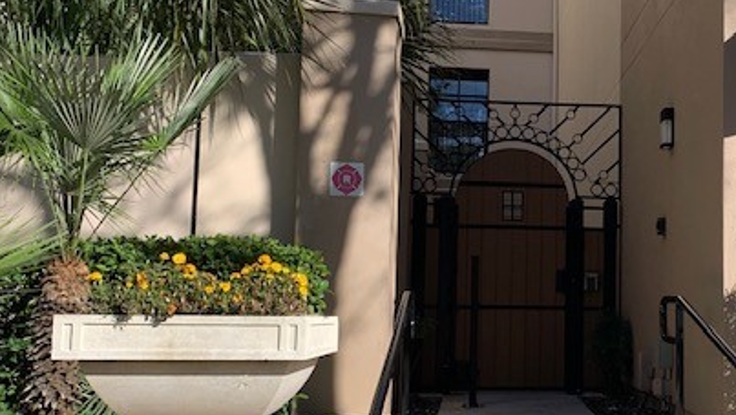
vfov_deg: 26.5
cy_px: 258
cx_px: 570
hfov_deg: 43.7
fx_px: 879
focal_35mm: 45
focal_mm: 4.25
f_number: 1.8
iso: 25
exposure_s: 1/1953
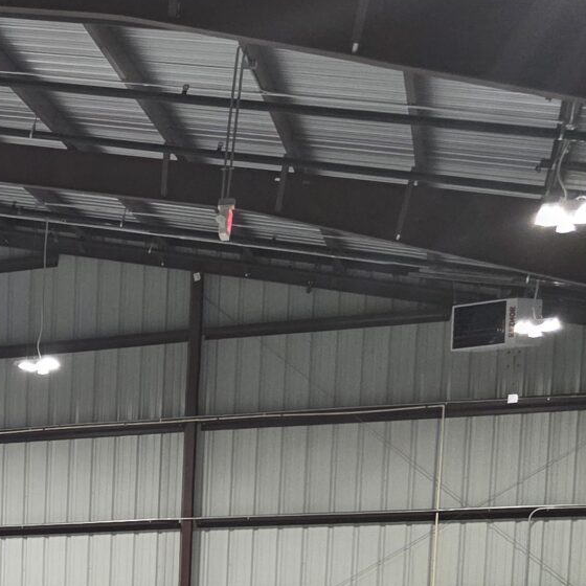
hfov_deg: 14.9
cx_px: -628
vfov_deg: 17.3
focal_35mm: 93
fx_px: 1781
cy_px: 808
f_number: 1.7
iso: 200
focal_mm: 6.3
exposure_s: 1/120
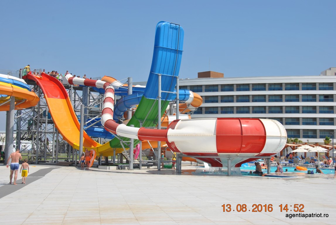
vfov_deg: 26.6
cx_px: 168
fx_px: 477
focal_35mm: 51
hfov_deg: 38.8
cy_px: 112
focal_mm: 34
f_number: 9
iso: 100
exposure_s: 1/320
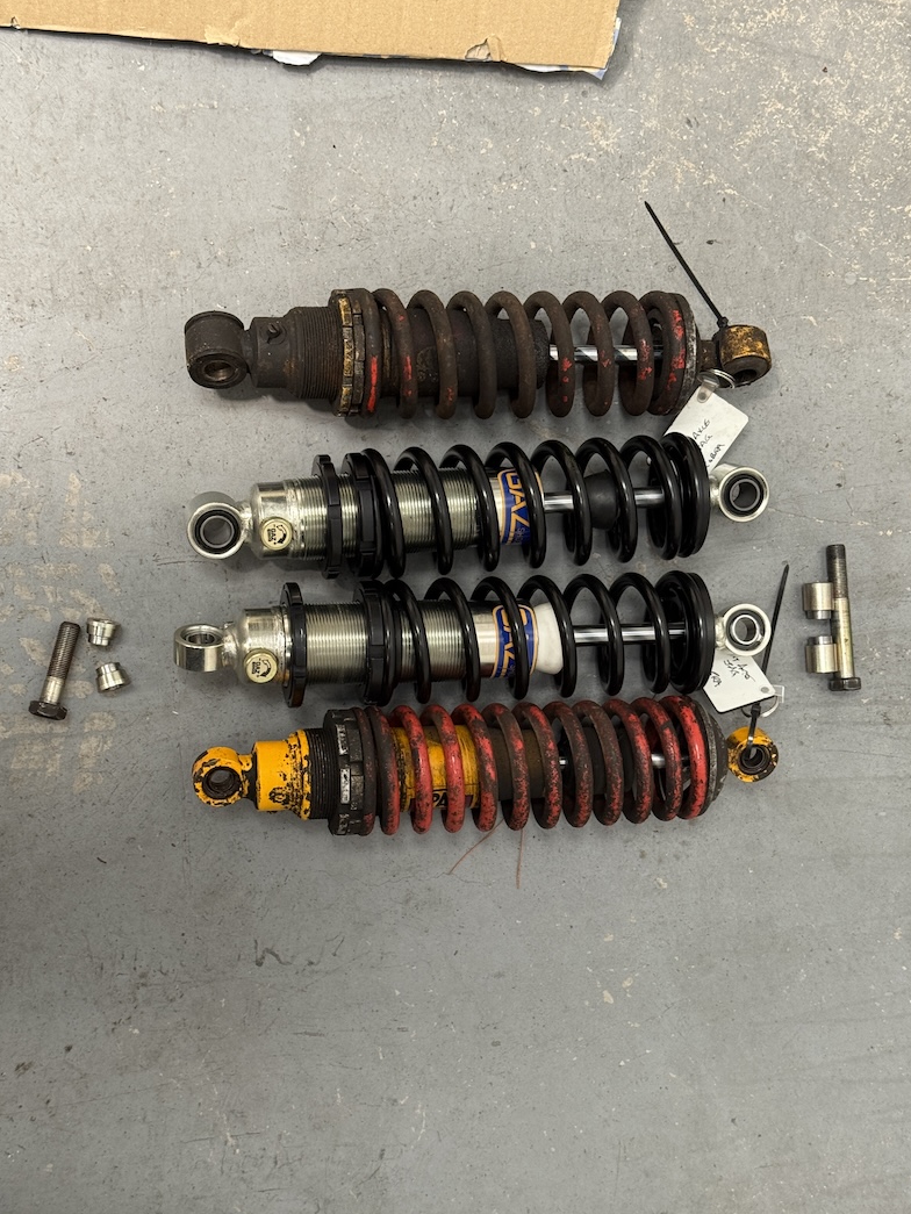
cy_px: 616
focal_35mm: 49
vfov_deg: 38.9
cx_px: 456
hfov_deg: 29.7
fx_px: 1719
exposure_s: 1/60
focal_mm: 6.76
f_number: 1.78
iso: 160
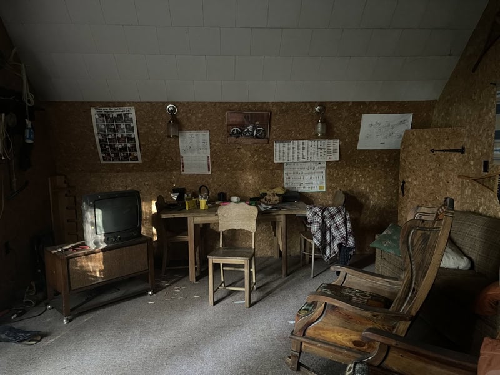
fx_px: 361
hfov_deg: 69.4
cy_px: 188
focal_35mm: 25
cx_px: 250
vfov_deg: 54.9
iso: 1000
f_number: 1.6
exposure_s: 1/25
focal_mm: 5.1
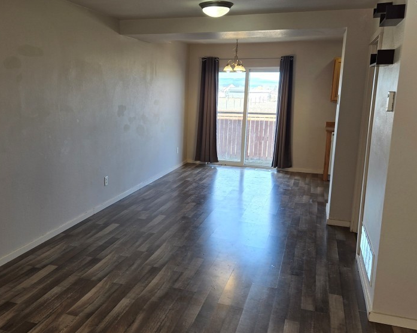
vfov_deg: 44.5
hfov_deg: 53.9
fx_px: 407
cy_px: 155
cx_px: 169
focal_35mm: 33
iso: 25
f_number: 1.8
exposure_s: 1/60
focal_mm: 5.4
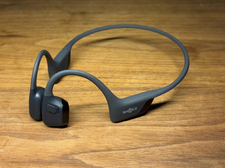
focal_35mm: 48
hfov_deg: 39.7
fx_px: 312
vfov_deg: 30.3
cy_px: 84
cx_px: 112
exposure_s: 1/60
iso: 100
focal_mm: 6.76
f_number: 1.78
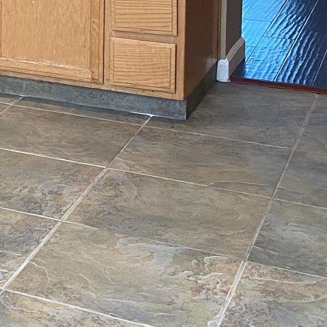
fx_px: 1069
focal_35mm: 100
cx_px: -284
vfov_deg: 16.4
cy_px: -98
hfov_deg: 14.9
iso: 160
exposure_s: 1/60
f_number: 1.8
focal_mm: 4.25
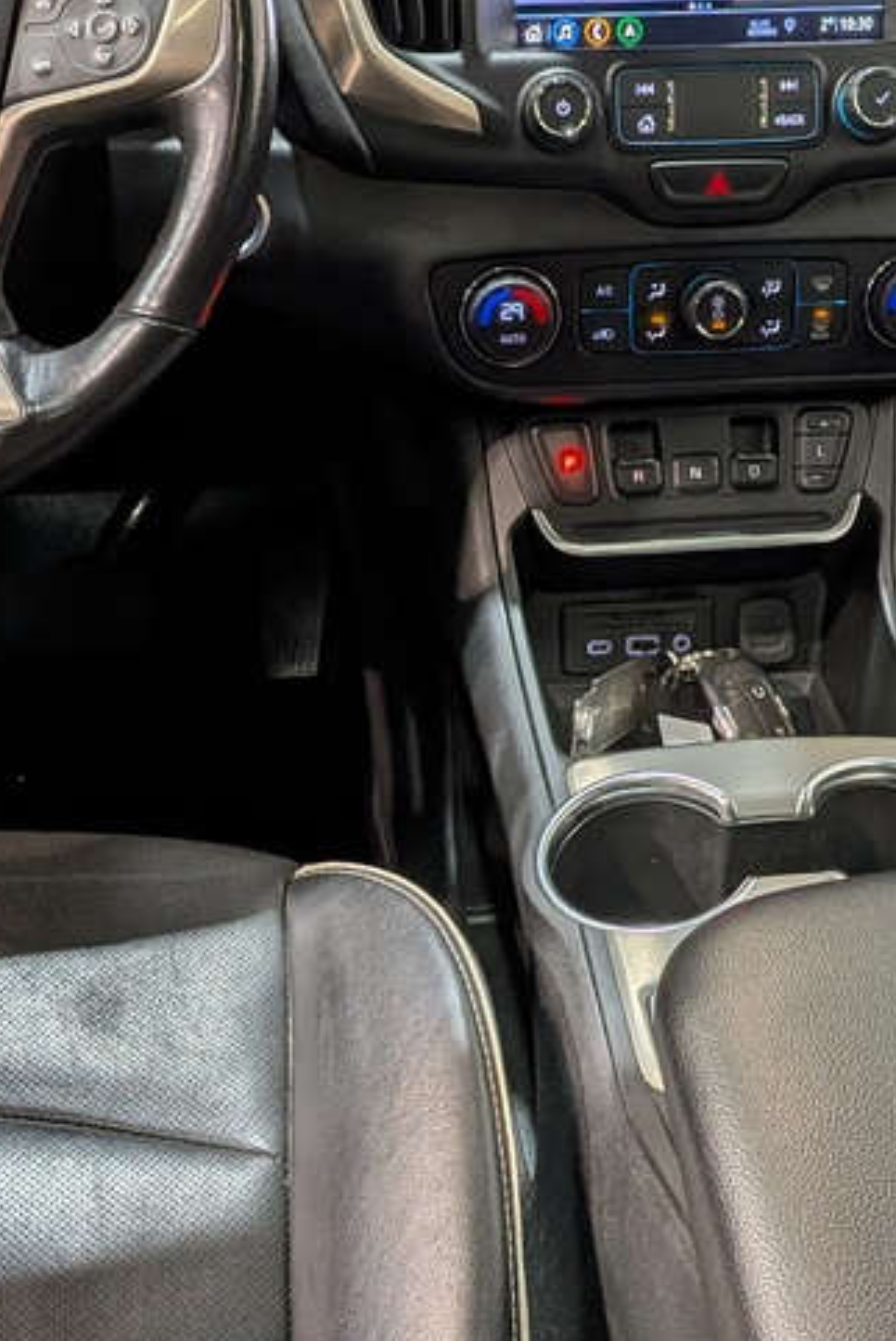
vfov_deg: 37.3
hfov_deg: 25.4
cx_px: 584
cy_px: 529
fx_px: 1976
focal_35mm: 53
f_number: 1.7
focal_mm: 4.53
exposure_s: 1/179
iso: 29
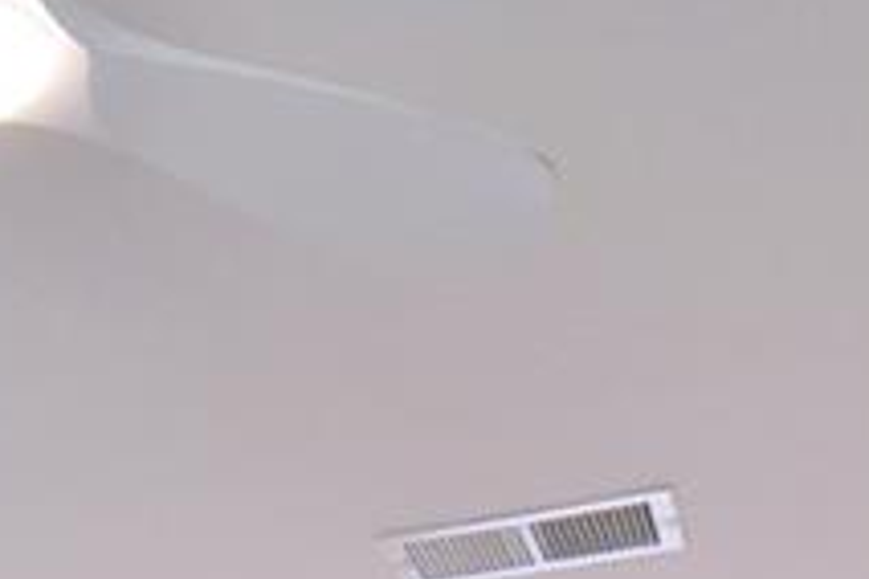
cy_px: 1439
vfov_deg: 11.9
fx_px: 2172
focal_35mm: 90
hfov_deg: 20.7
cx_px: -249
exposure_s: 1/160
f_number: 2.8
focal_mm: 8
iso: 640
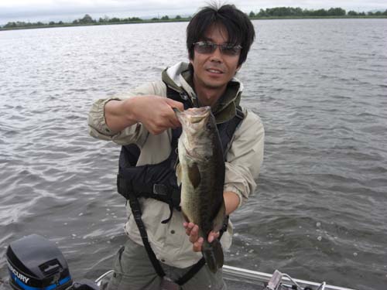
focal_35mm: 38
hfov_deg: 49.0
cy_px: 145
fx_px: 425
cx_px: 194
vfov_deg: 37.7
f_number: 4
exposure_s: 1/320
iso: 80
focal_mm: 7.9
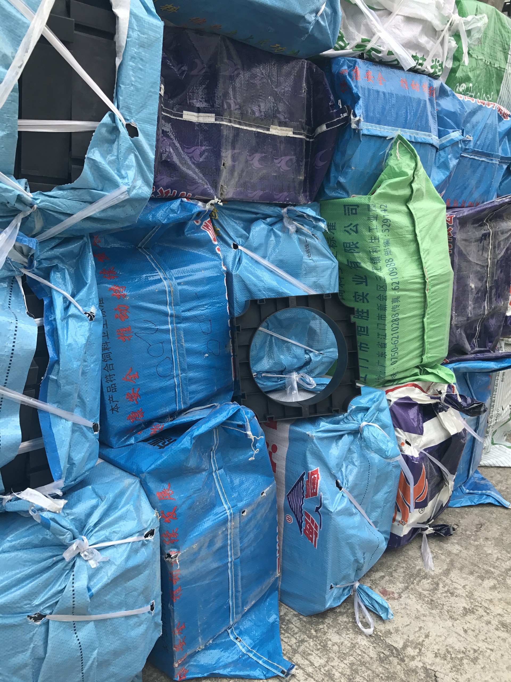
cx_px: 256
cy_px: 341
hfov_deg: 49.7
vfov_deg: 63.4
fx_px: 551
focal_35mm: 28
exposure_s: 1/532
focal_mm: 3.99
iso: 20
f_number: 1.8
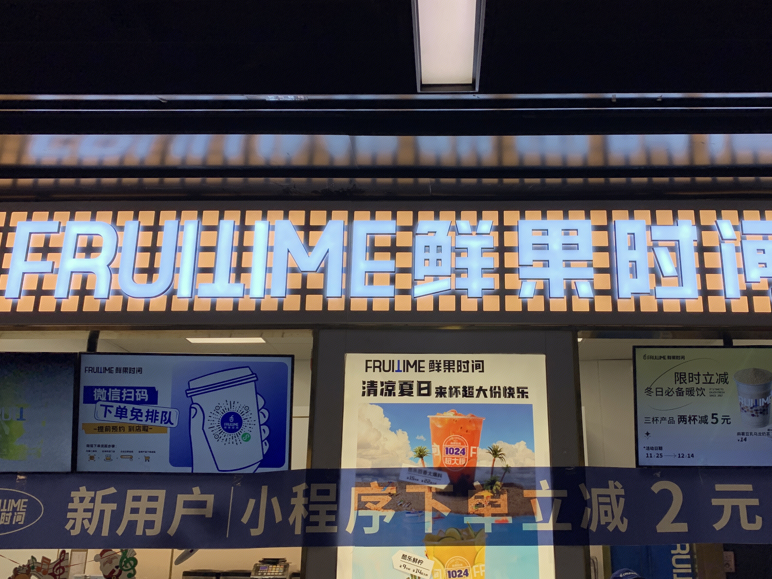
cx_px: 433
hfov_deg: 55.2
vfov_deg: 42.9
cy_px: 321
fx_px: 736
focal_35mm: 33
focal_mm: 4.25
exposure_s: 1/287
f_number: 1.8
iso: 25
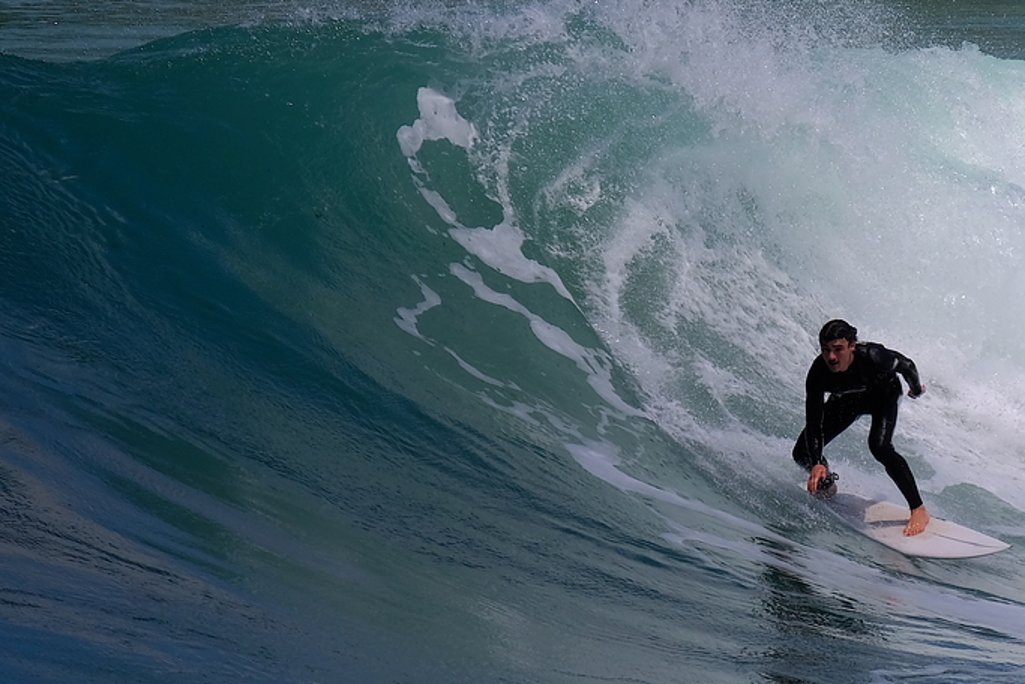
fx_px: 40018
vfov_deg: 1.0
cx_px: 933
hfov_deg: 1.5
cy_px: 328
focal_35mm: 1405
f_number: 6.3
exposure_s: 1/1600
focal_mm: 400
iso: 200
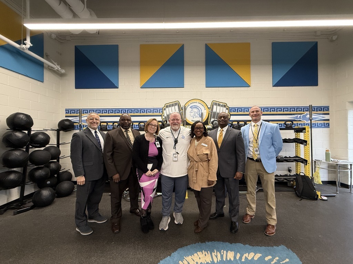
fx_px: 143
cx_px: 176
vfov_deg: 85.7
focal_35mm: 14
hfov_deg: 102.1
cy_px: 132
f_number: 2.2
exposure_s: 1/99
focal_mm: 2.22
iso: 250
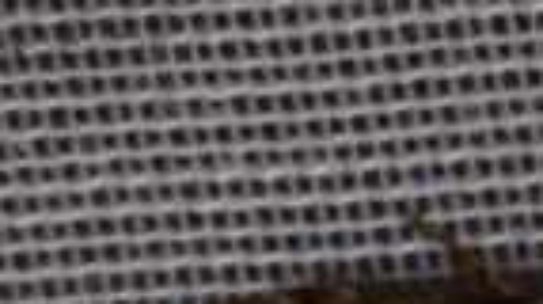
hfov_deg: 2.9
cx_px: 946
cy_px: 559
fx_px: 10625
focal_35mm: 739
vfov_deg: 1.6
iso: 100
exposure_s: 1/60
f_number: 25
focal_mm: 85
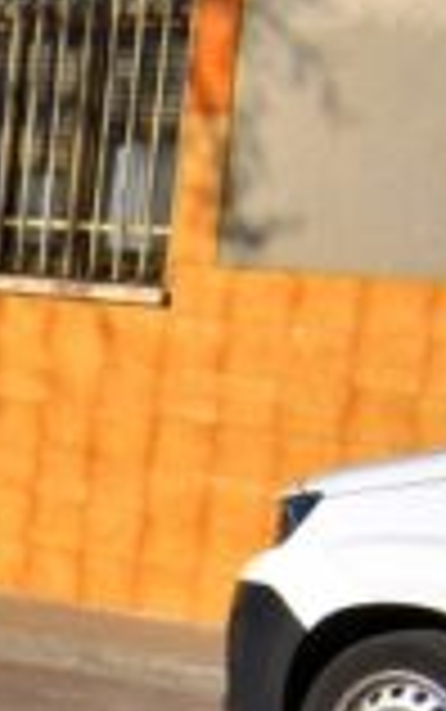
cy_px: 909
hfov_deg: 7.5
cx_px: -1225
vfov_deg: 14.9
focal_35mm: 134
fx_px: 2601
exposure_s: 1/200
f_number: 16
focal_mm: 18
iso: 100
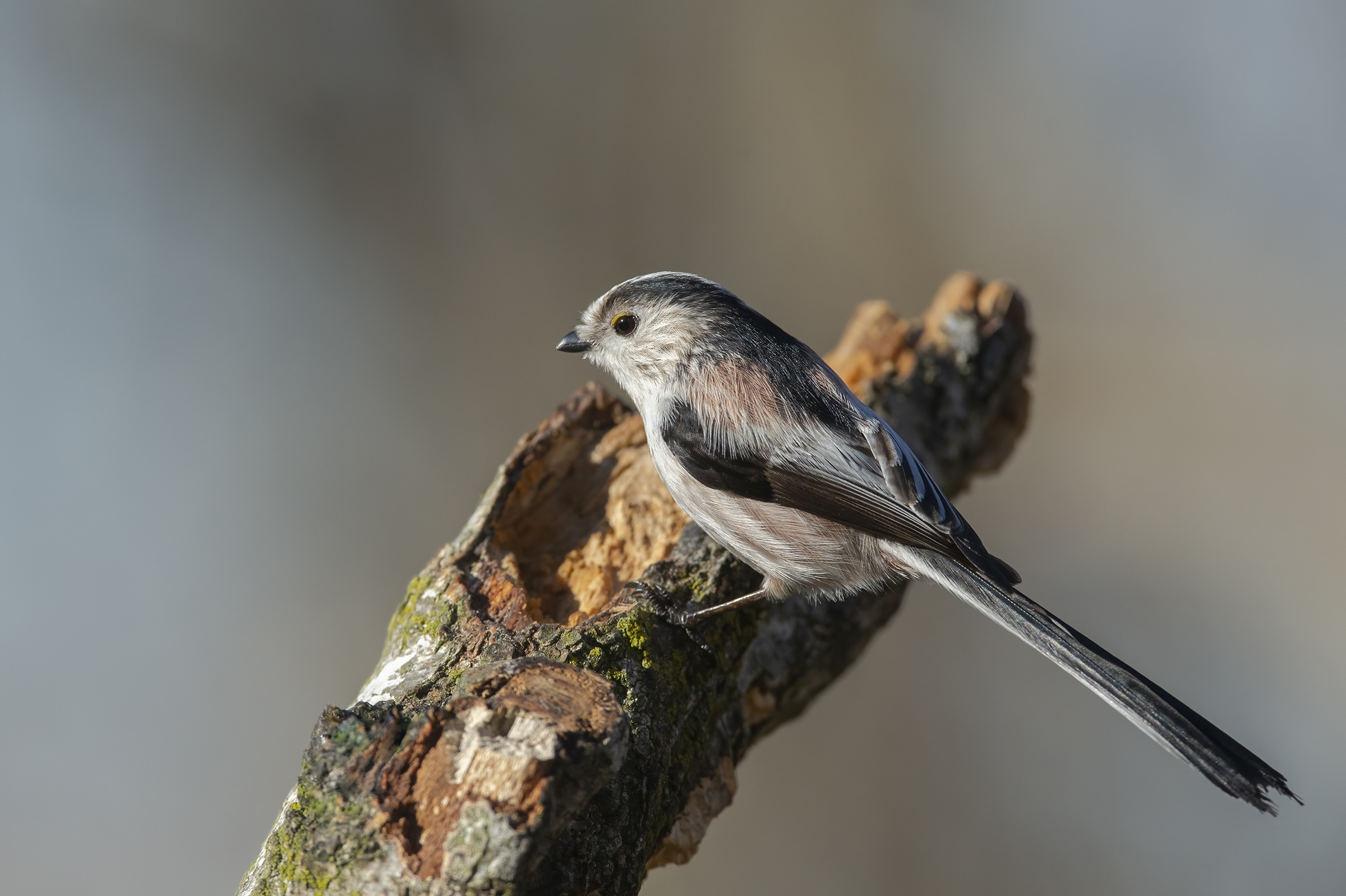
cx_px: 673
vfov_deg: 1.6
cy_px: 448
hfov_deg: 2.4
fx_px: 31760
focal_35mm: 850
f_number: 7.1
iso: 2000
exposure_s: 1/4000
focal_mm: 850
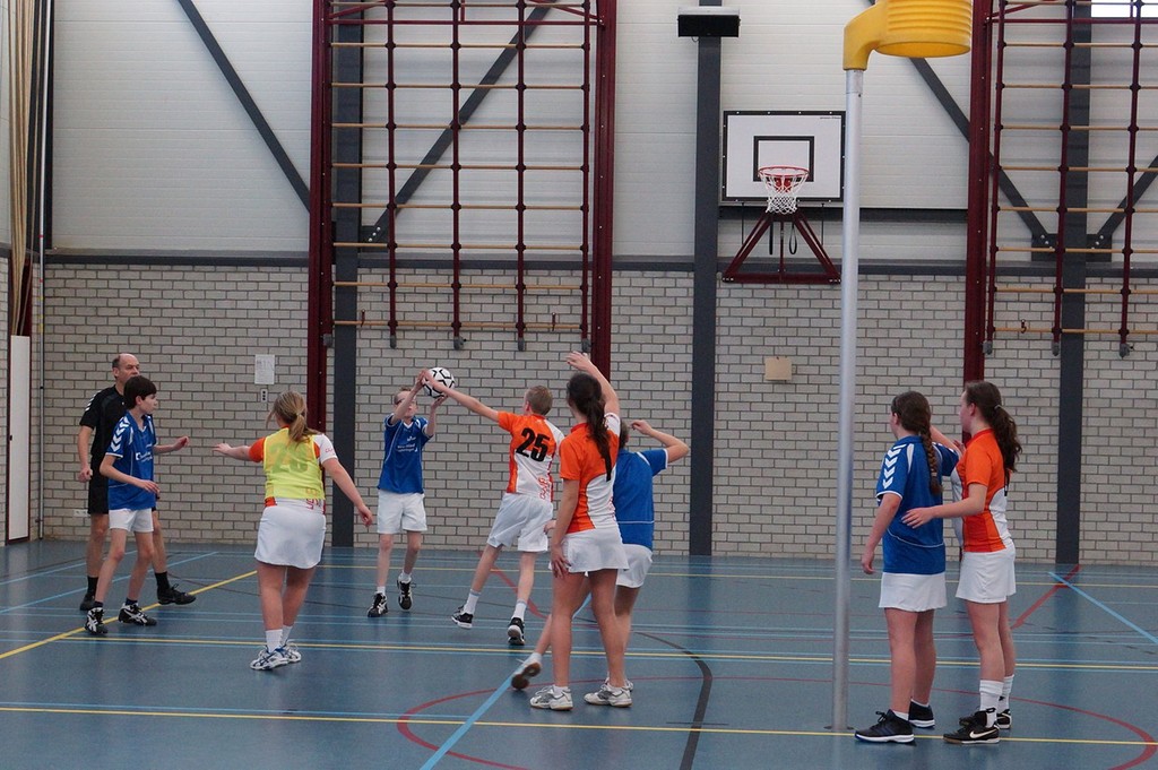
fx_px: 1350
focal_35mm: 42
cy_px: 385
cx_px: 579
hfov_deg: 46.4
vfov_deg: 31.8
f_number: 3.5
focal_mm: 28
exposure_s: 1/250
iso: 1250
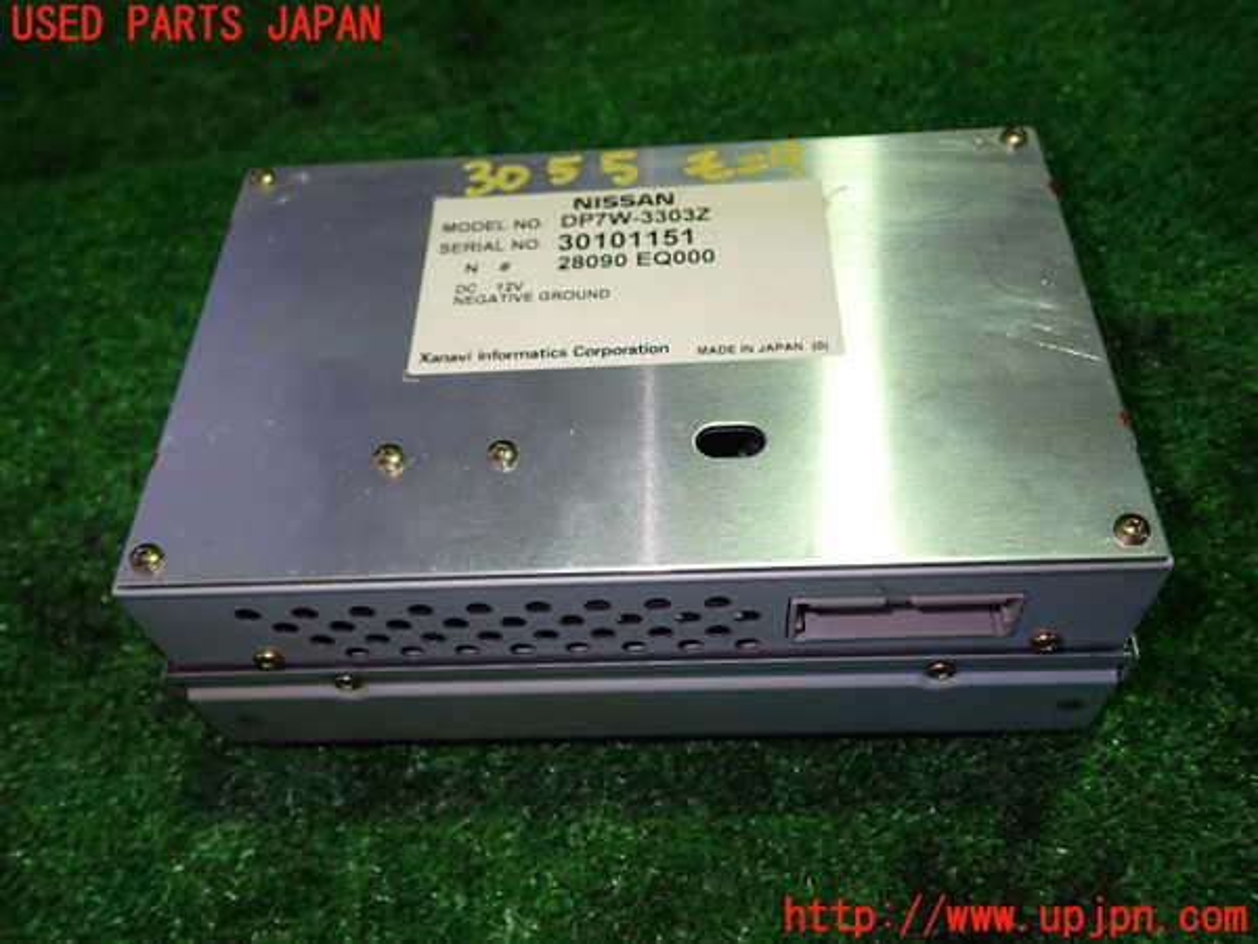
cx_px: 629
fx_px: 1090
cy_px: 472
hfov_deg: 60.0
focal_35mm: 30
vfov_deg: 46.8
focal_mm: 5.4
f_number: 2.3
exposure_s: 1/40
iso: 200
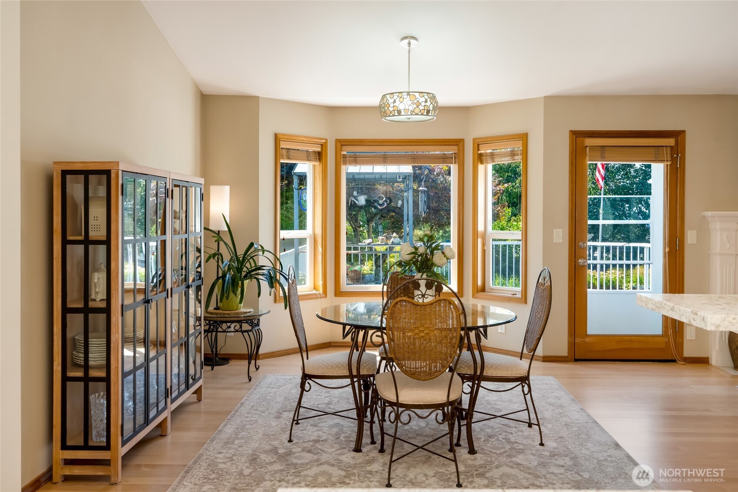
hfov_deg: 58.7
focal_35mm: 32
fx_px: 656
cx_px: 369
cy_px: 246
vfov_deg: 41.1
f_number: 9
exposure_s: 1/640
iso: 400
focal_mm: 32
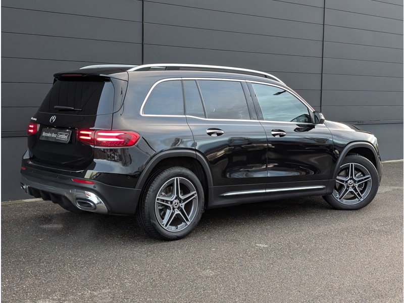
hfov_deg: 38.9
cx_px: 202
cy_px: 152
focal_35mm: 49
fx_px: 572
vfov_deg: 29.7
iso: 258
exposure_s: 1/299
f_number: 1.68
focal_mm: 6.9
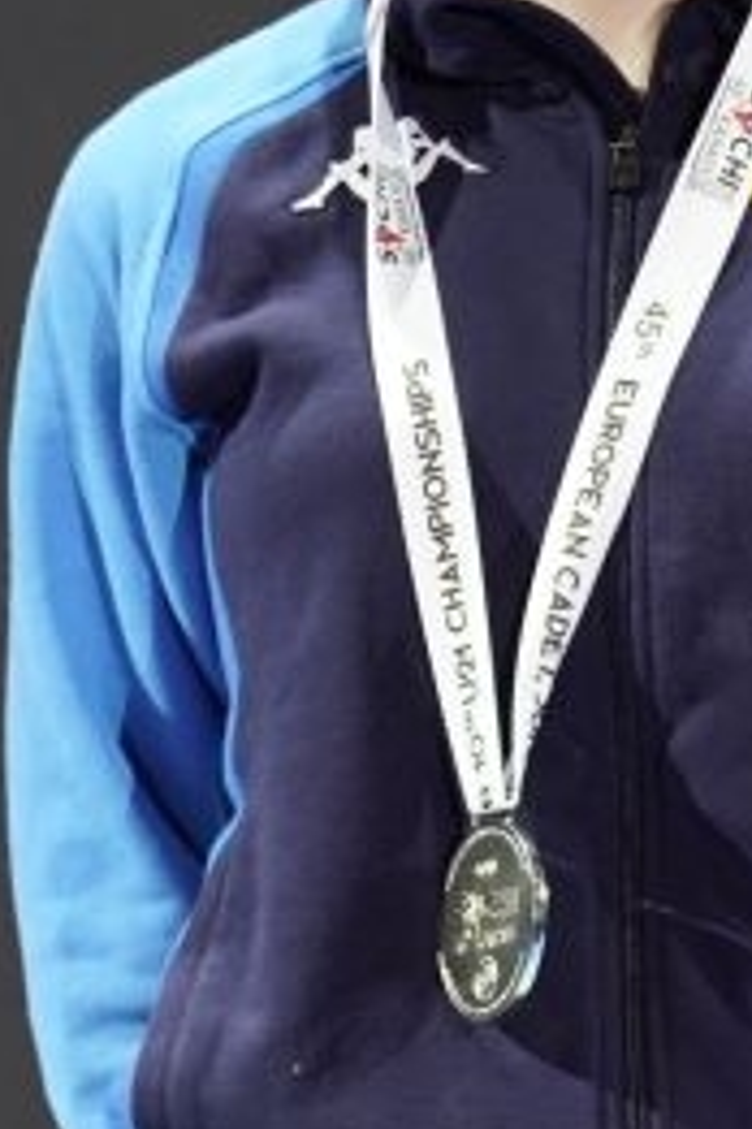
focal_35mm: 921
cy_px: 705
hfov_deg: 1.5
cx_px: 506
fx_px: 28856
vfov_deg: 2.2
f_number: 2.8
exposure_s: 1/250
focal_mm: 200
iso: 800
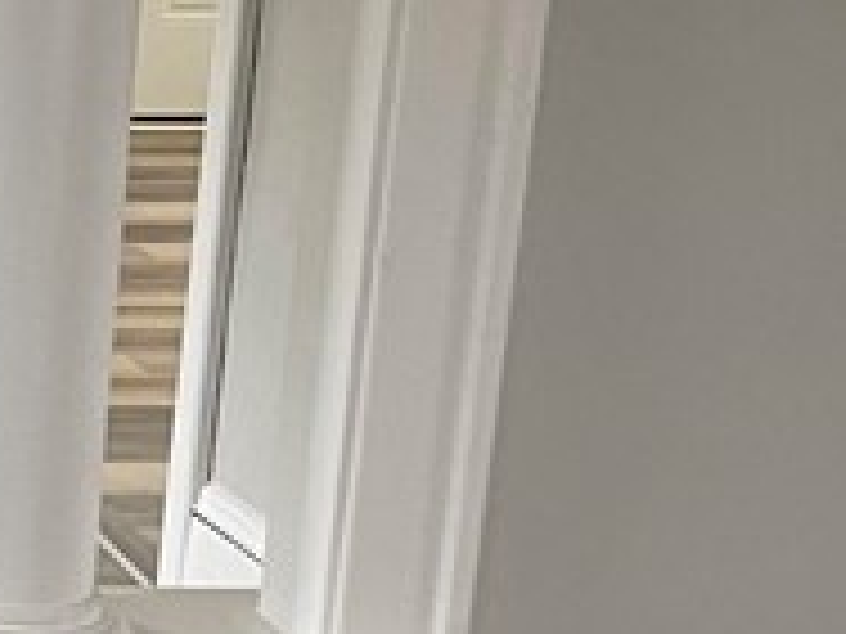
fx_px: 3324
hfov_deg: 11.9
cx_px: -1148
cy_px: 355
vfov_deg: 10.9
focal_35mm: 136
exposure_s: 1/60
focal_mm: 5.1
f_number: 1.6
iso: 250
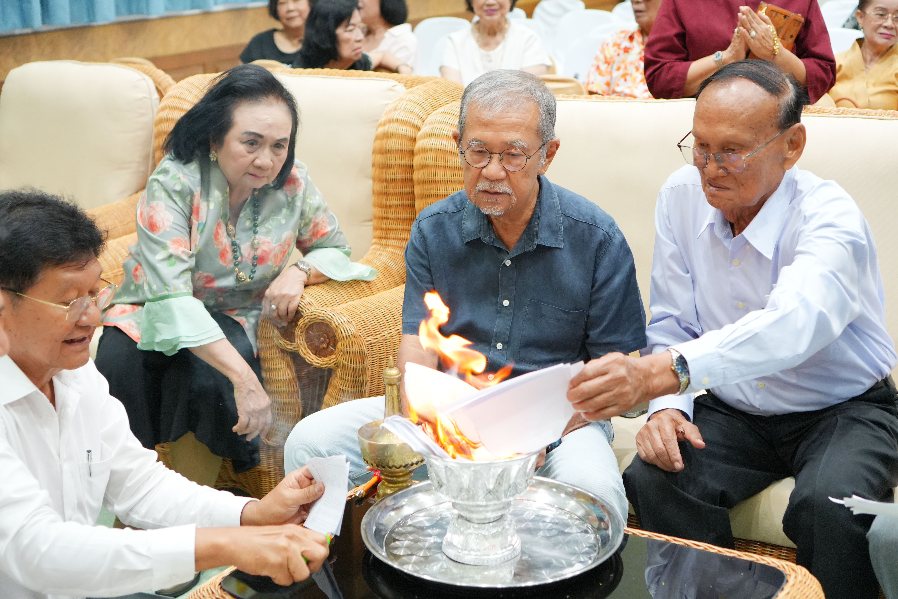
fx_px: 1309
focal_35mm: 52
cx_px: 449
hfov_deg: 37.9
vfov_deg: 25.8
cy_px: 300
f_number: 2.8
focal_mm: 35
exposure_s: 1/125
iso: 1600
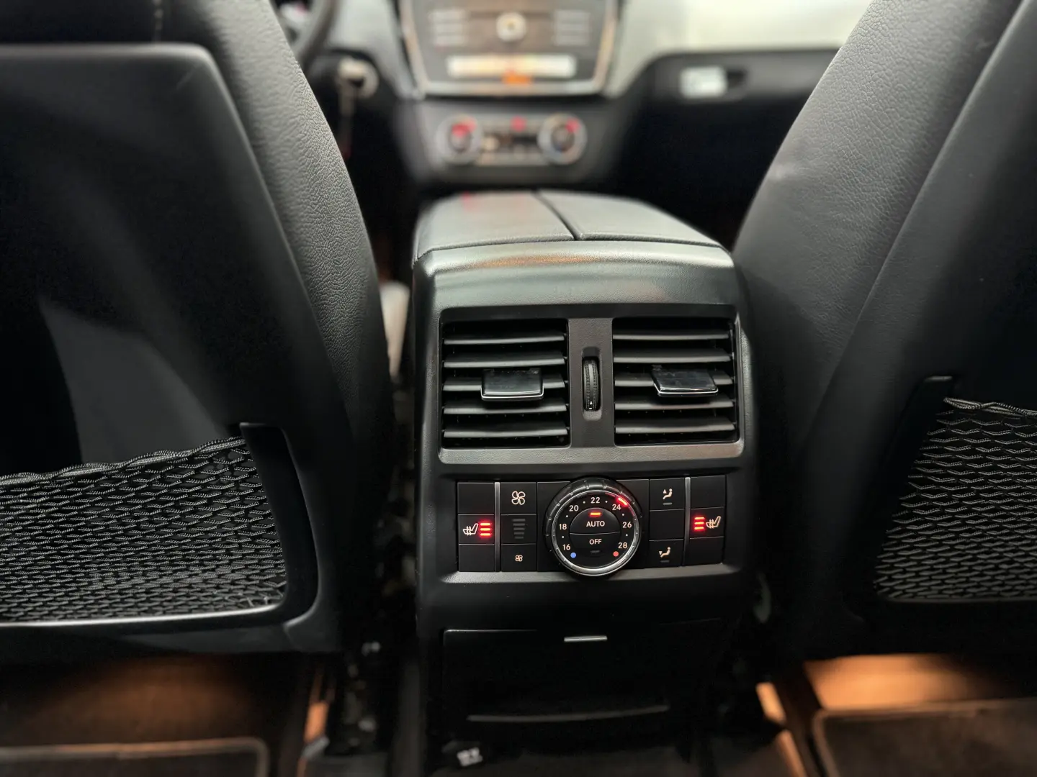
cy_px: 388
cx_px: 518
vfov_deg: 56.8
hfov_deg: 71.6
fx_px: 719
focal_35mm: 24
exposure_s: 1/33
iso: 1000
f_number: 1.78
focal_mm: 6.76
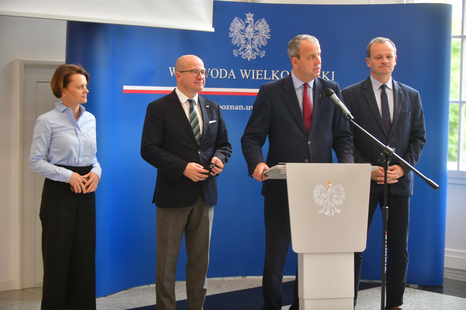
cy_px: 155
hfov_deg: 28.8
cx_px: 233
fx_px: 906
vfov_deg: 19.5
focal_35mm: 70
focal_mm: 70
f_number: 2.8
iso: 1000
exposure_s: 1/125
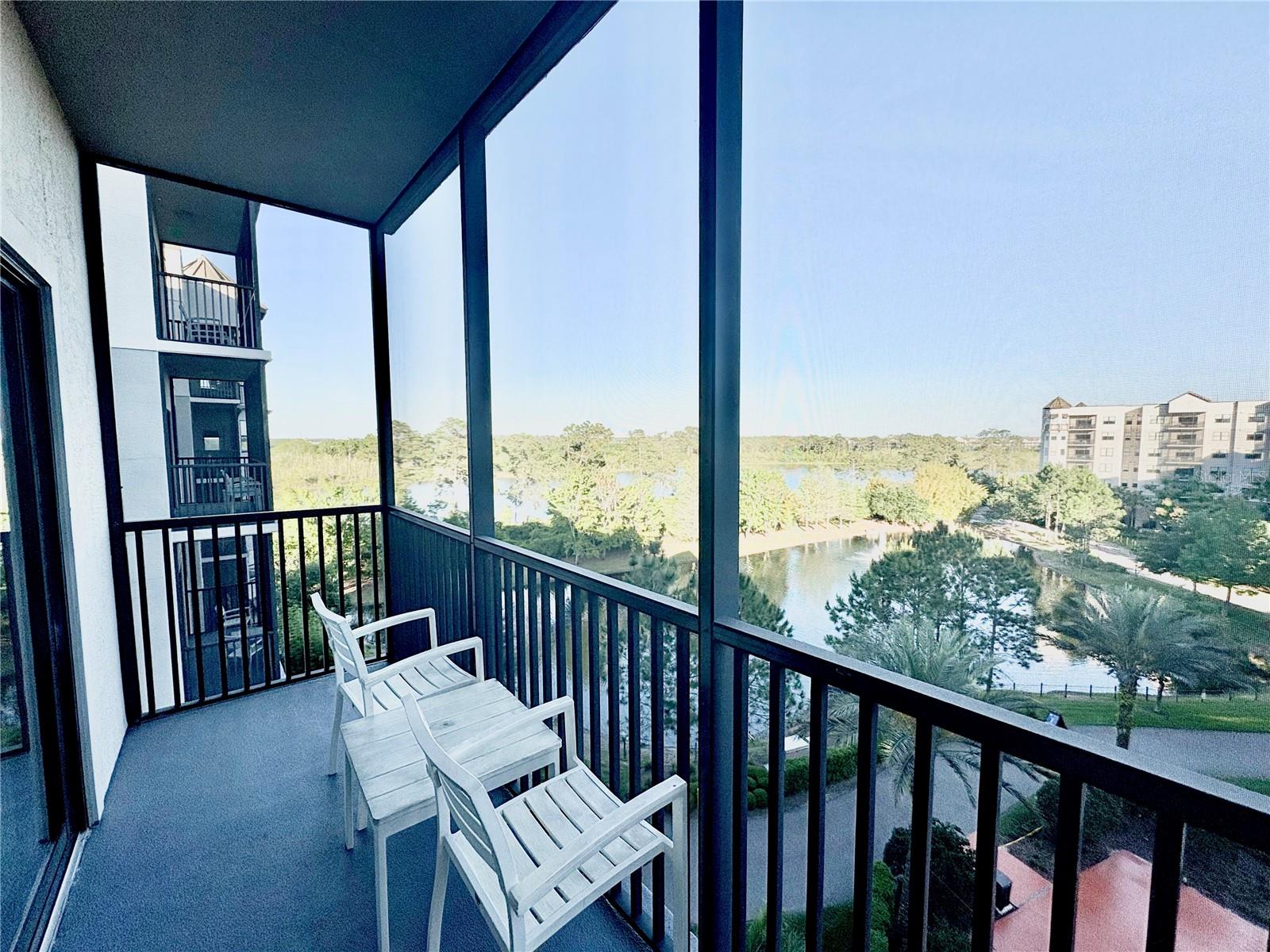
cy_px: 476
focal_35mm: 14
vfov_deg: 85.7
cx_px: 635
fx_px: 514
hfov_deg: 102.1
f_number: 2.2
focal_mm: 2.22
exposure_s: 1/741
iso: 40
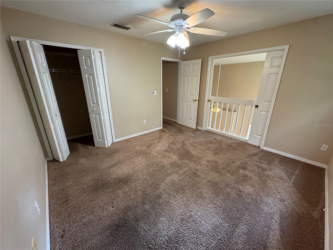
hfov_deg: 102.1
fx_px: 135
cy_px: 125
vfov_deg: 85.7
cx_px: 166
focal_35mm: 14
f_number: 2.2
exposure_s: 1/60
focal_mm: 2.22
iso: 320
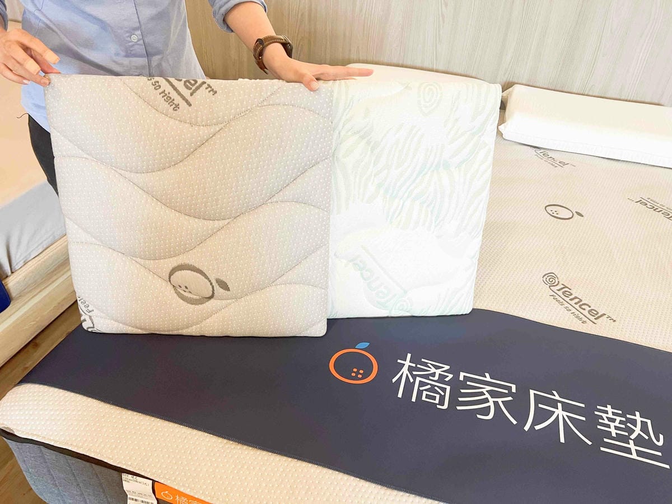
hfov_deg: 67.3
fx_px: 505
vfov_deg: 53.1
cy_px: 252
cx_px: 336
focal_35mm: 26
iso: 100
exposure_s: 1/60
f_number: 1.5
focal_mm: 5.7
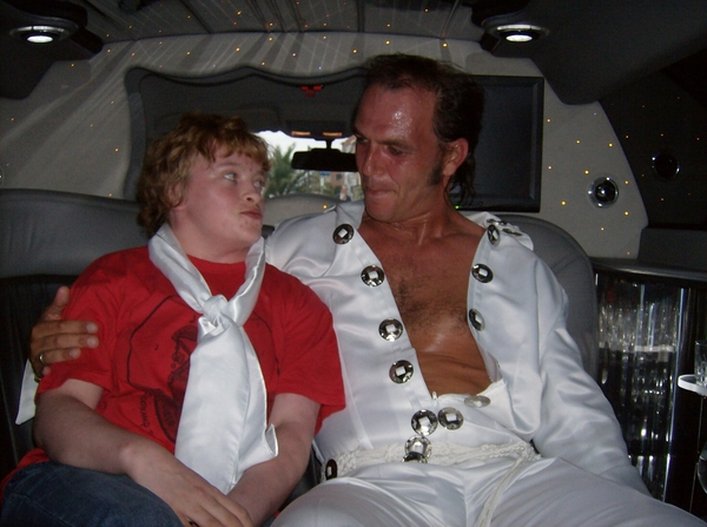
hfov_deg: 51.5
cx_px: 354
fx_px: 734
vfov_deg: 39.5
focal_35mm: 36
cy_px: 264
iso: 200
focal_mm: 6
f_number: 2.8
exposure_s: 1/60
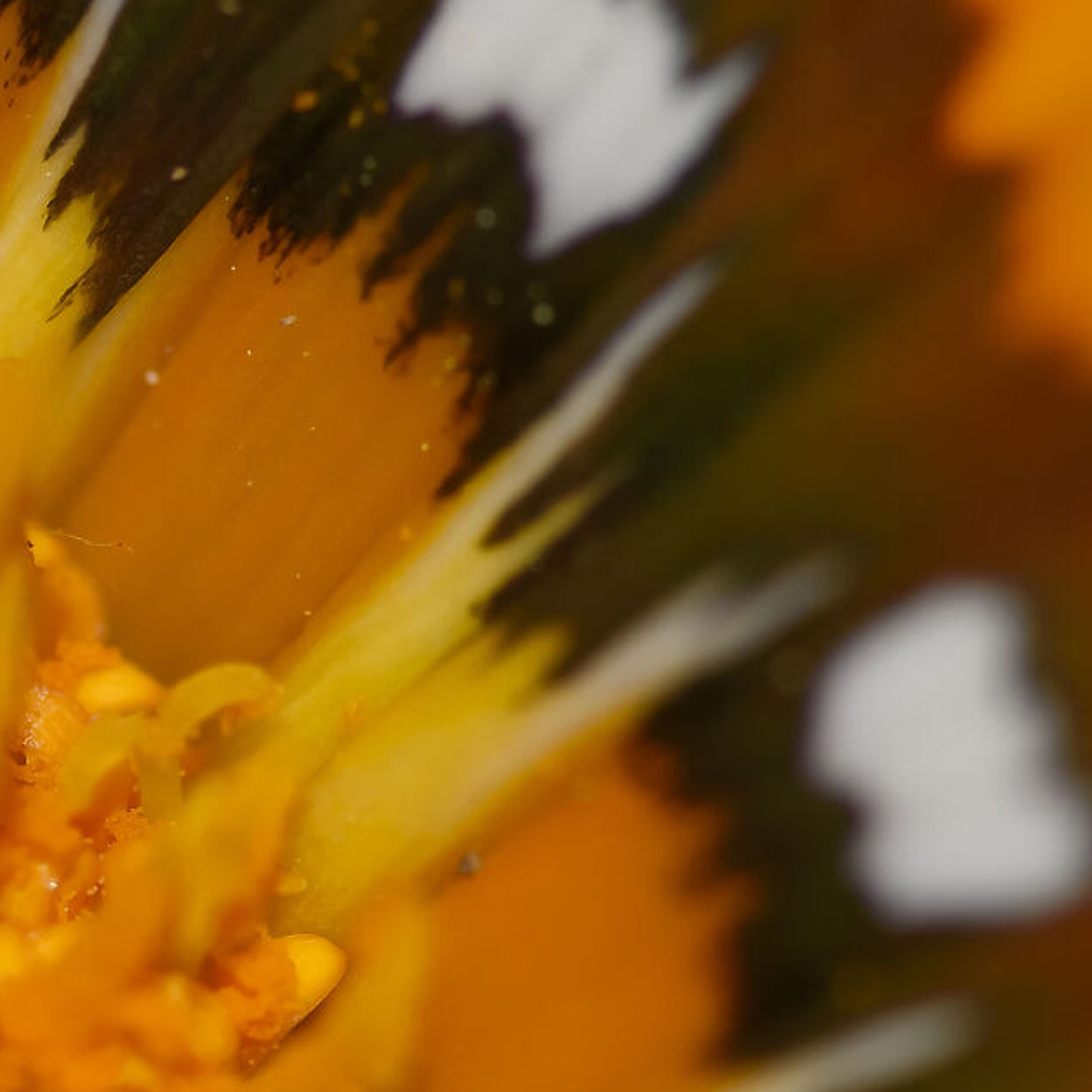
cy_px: 1167
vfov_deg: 3.4
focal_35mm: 512
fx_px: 18260
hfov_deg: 3.4
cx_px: -868
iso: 100
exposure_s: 1/200
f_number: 8
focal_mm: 105
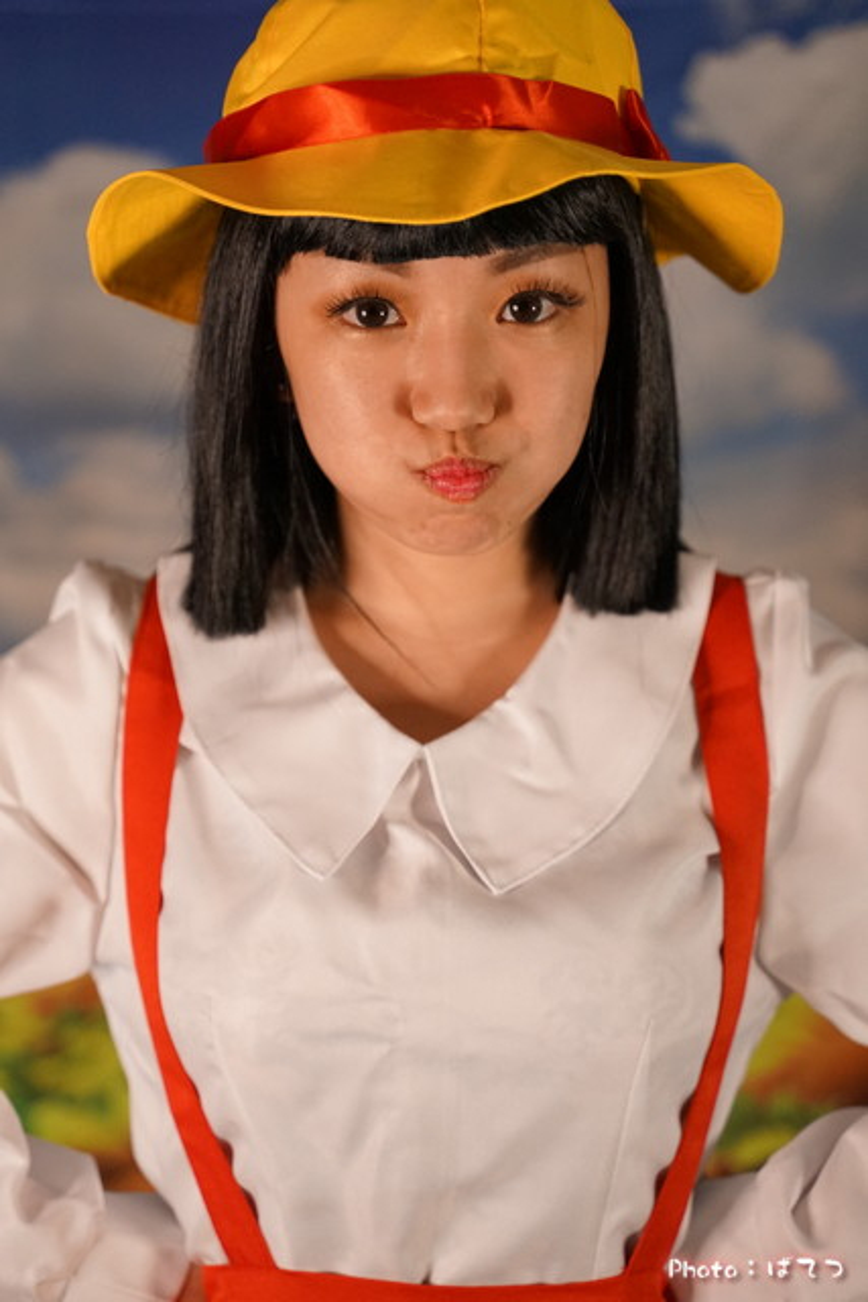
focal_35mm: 68
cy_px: 651
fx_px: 2458
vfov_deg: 29.6
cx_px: 434
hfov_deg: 20.0
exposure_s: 1/800
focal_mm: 68
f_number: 2.8
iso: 3200
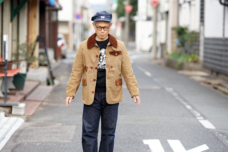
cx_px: 114
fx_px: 855
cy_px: 76
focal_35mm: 135
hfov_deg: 15.2
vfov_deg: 10.2
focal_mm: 135
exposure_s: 1/320
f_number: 2.8
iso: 125
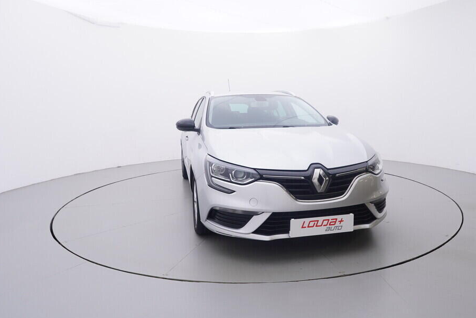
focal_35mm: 26
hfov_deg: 70.1
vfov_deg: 50.3
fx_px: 338
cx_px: 257
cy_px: 147
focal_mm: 15
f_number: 5
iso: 200
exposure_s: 1/80
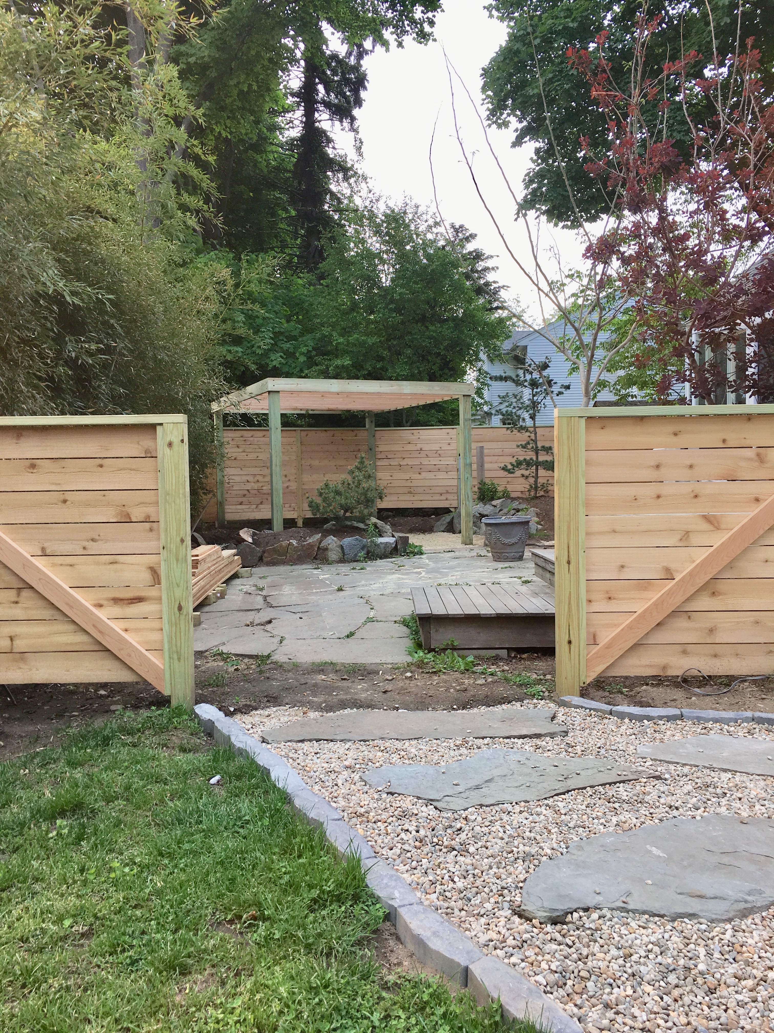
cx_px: 387
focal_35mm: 29
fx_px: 865
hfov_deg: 48.2
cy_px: 516
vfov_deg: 61.7
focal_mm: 4.15
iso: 25
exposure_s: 1/390
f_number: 2.2
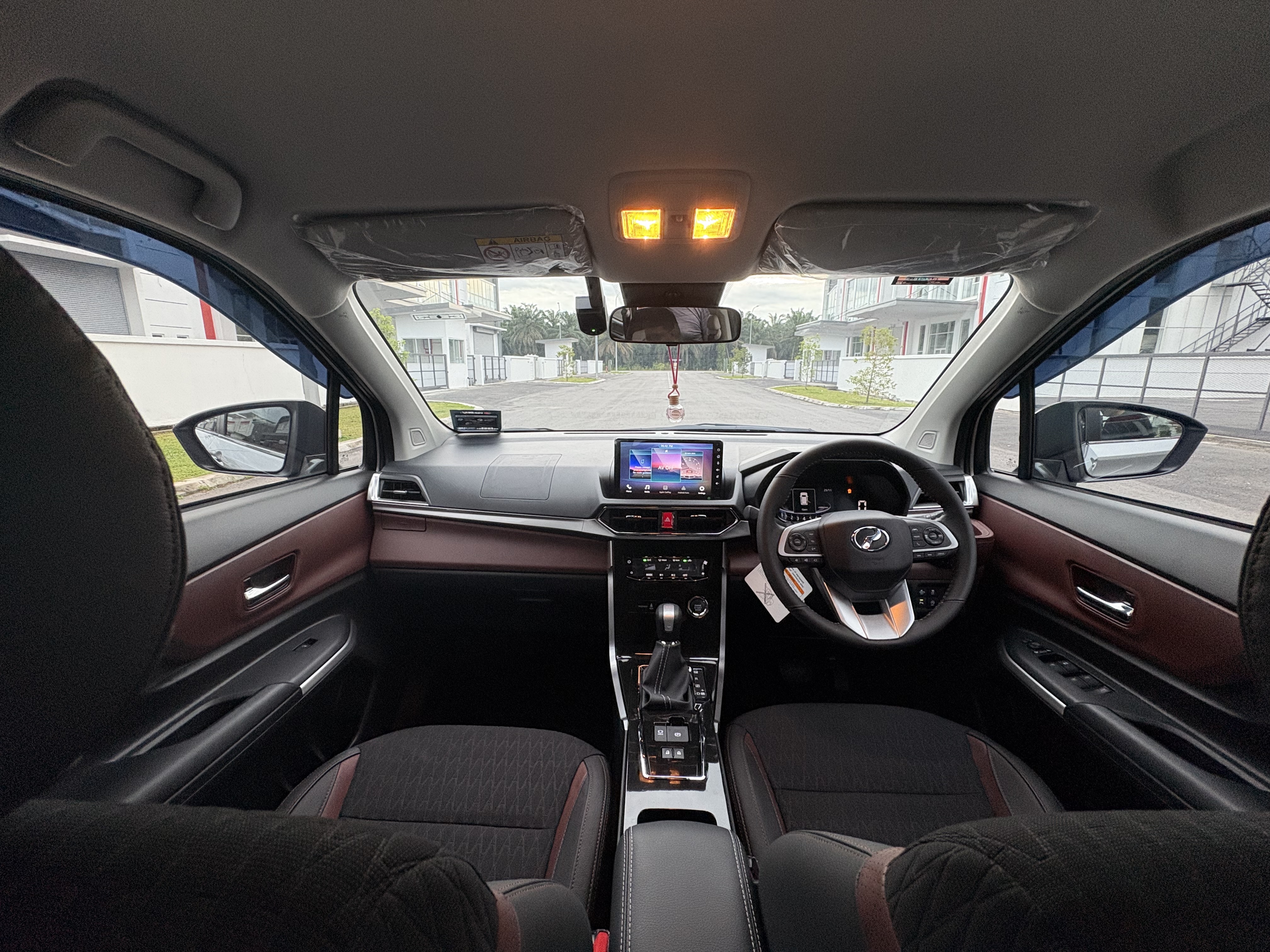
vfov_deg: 85.7
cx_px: 635
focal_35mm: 14
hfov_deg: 102.1
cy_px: 476
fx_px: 514
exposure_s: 1/60
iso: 250
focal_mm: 2.22
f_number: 2.2
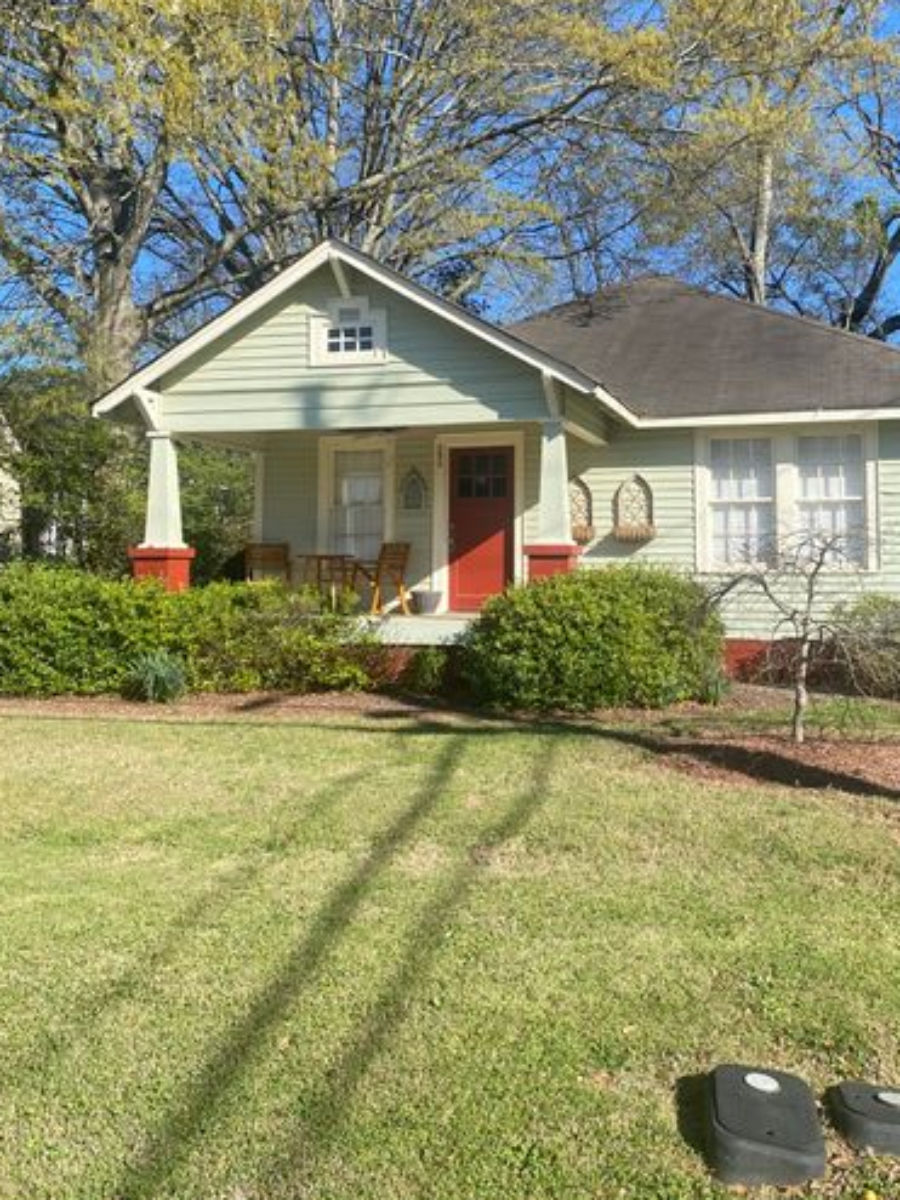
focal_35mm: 35
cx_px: 500
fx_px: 1214
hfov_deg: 40.6
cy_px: 491
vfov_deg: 52.3
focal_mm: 4.25
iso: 32
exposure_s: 1/2105
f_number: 1.8
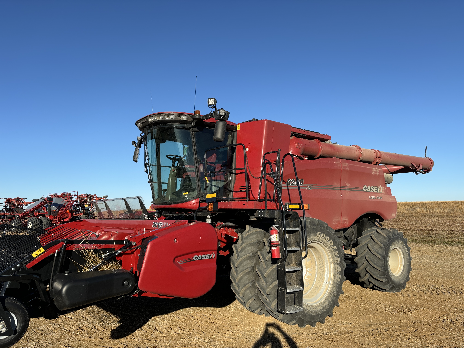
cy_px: 174
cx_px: 232
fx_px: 349
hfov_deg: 67.3
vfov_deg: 53.1
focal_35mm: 26
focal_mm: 5.96
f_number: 1.6
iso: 50
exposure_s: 1/3021
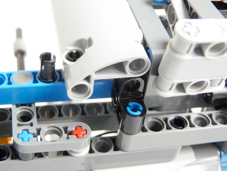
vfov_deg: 24.0
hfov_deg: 31.7
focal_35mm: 61
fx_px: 400
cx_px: 114
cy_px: 86
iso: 400
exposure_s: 1/13
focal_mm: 10.8
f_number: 3.2
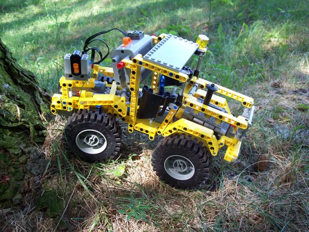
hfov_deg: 51.4
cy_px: 116
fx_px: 321
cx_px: 154
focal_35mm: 36
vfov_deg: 39.7
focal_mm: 6
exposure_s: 1/122
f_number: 2.7
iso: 80
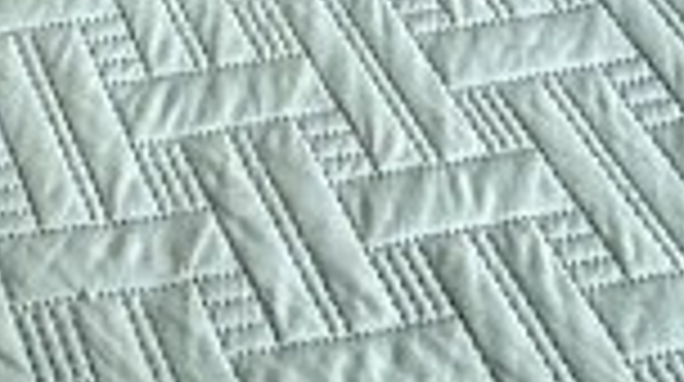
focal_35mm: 103
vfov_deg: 7.3
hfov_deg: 17.1
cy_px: -1263
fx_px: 1865
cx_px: -540
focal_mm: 2.22
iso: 125
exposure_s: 1/120
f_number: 2.2
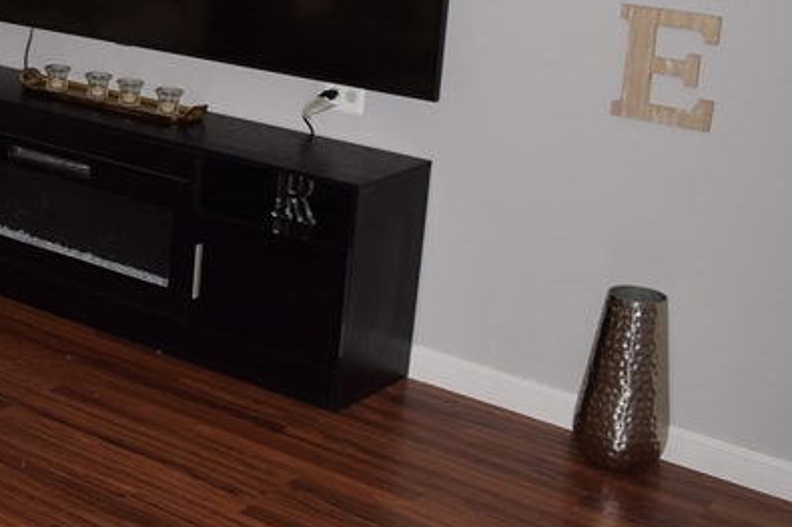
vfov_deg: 19.1
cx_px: -203
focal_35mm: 70
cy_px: 47
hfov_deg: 25.4
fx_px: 1539
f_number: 6.3
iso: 100
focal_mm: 18
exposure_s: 1/125
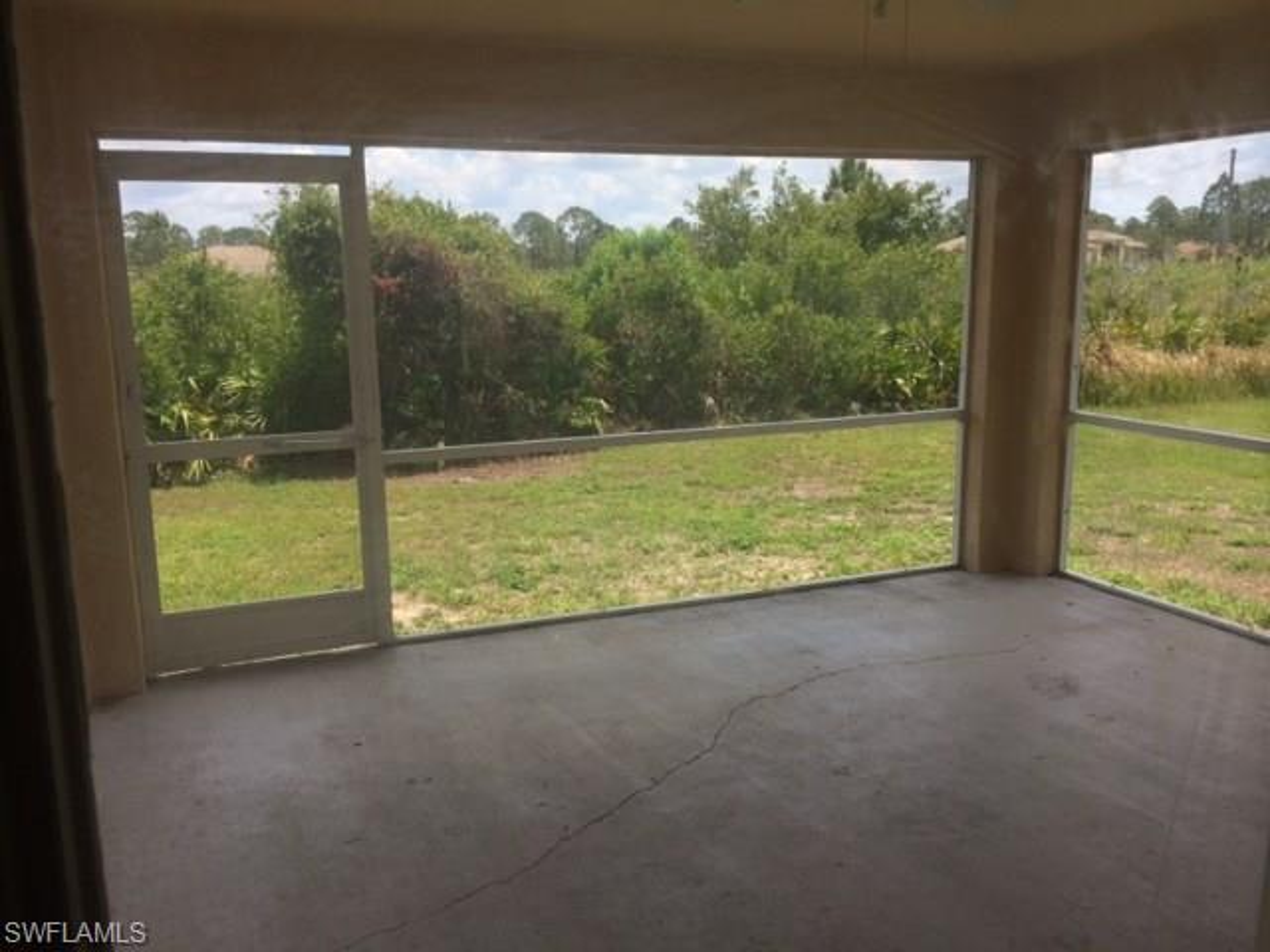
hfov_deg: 60.0
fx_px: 1101
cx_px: 635
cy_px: 476
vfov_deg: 46.8
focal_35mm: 30
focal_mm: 4.12
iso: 32
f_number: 2.2
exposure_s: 1/720
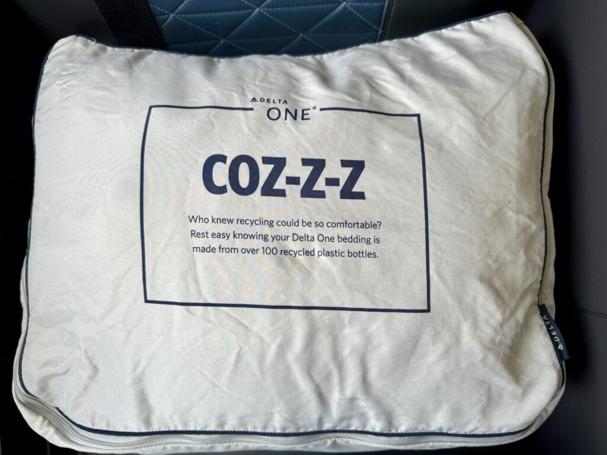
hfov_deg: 71.6
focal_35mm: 24
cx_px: 304
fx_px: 421
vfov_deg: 56.8
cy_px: 228
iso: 64
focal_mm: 6.86
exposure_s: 1/91
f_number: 1.78
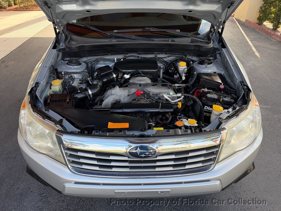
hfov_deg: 71.6
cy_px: 106
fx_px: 195
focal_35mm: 24
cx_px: 140
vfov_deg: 56.8
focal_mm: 6.76
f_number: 1.78
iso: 100
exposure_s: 1/440
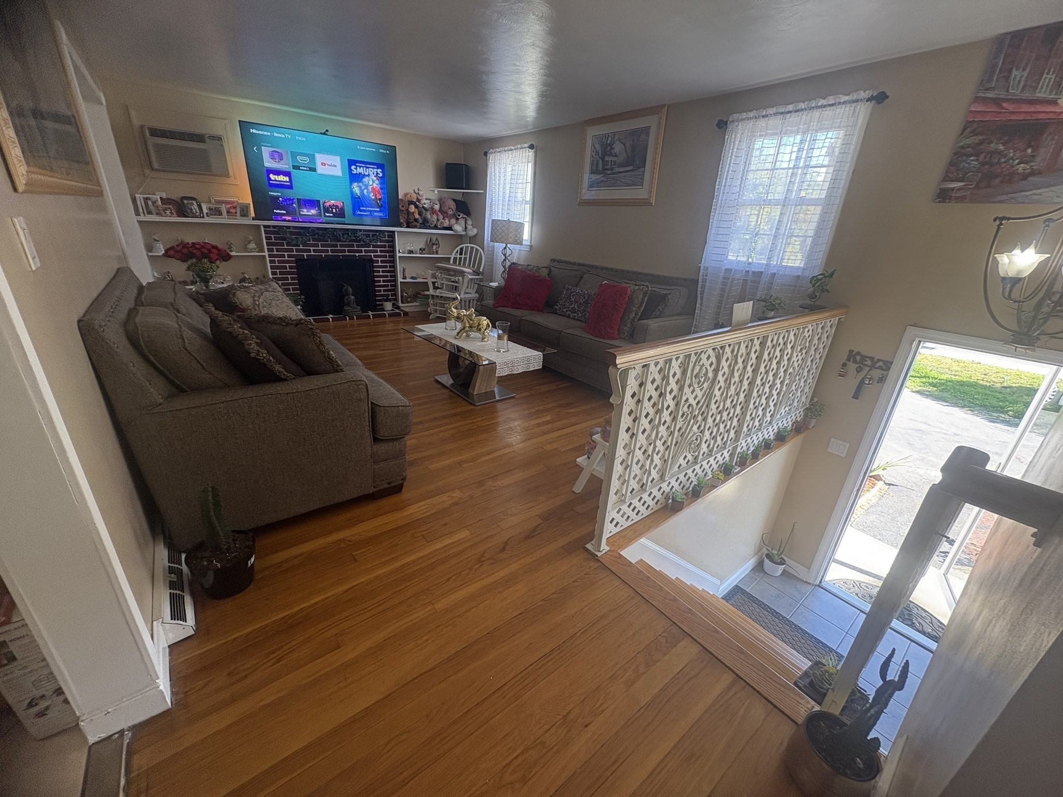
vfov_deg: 85.7
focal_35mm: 14
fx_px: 430
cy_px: 398
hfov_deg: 102.1
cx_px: 532
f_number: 2.2
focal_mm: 2.22
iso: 160
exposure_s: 1/60
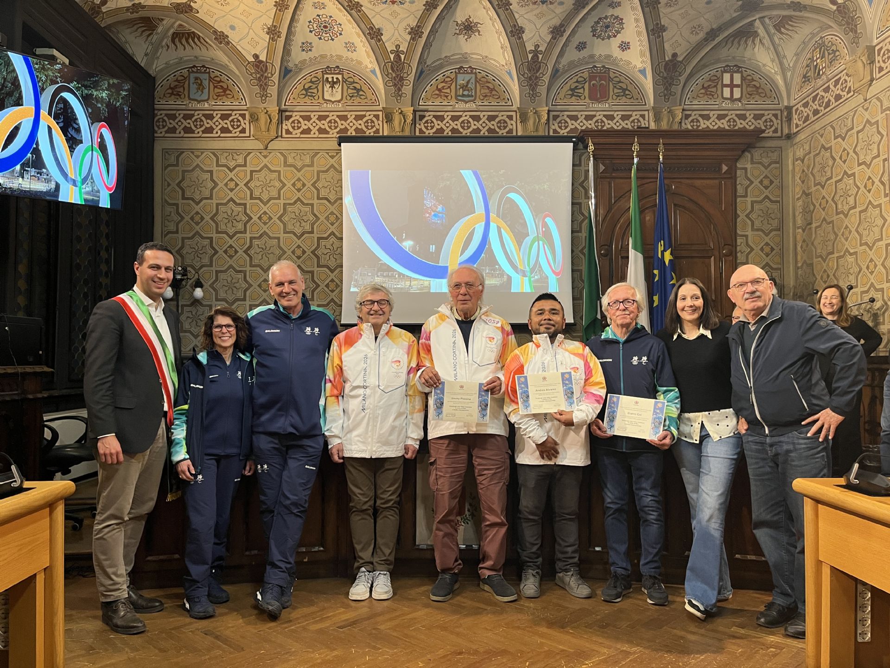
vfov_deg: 53.1
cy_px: 334
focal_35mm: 26
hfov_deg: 67.3
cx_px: 445
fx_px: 668
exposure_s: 1/50
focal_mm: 5.1
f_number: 1.6
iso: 100
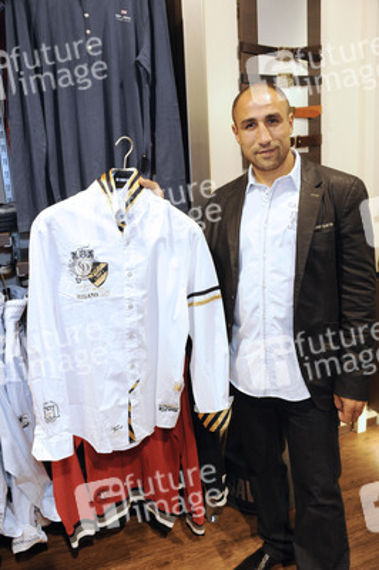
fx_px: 506
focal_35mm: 32
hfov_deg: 41.0
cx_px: 190
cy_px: 285
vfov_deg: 58.8
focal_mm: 32
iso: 800
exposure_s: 1/50
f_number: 5.6
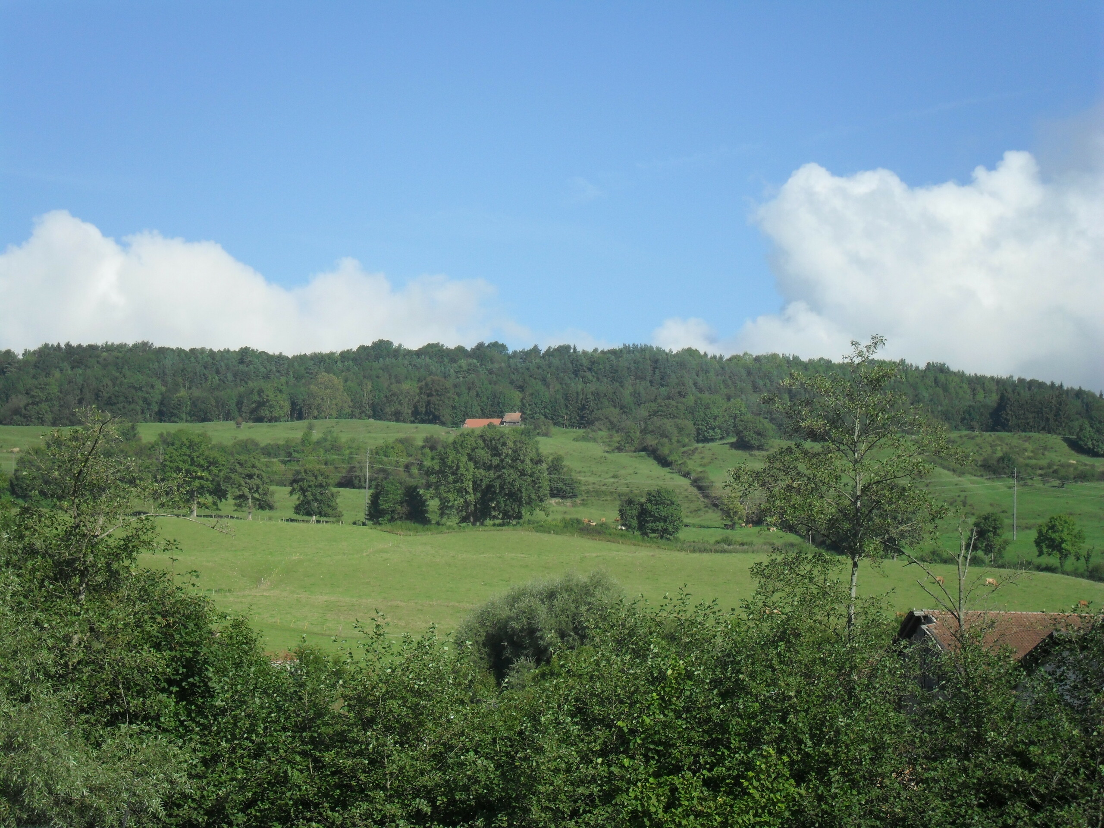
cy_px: 414
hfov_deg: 25.3
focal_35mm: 77
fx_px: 2456
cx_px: 552
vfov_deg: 19.1
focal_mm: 13.6
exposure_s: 1/750
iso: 100
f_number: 5
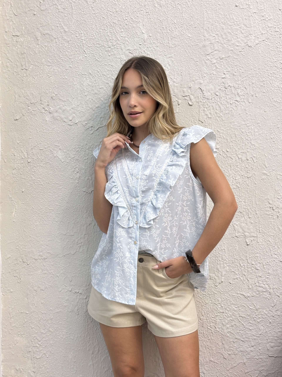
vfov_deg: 36.8
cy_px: 188
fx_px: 565
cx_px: 141
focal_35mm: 52
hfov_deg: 28.0
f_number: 1.6
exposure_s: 1/50
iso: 50
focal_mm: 5.96
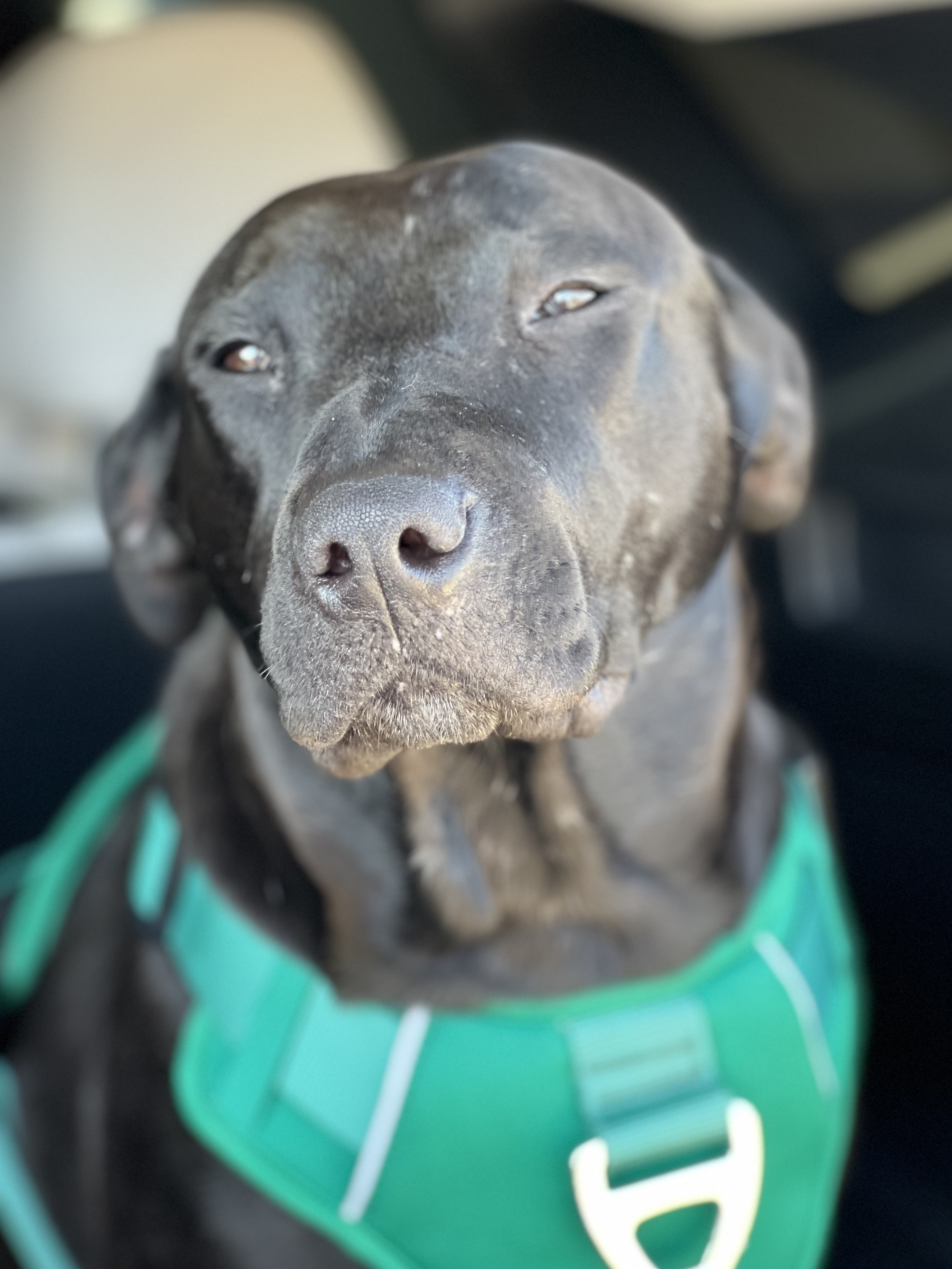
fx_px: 2933
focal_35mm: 80
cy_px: 633
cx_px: 491
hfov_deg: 18.4
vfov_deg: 24.4
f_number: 2.8
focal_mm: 9
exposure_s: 1/121
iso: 200
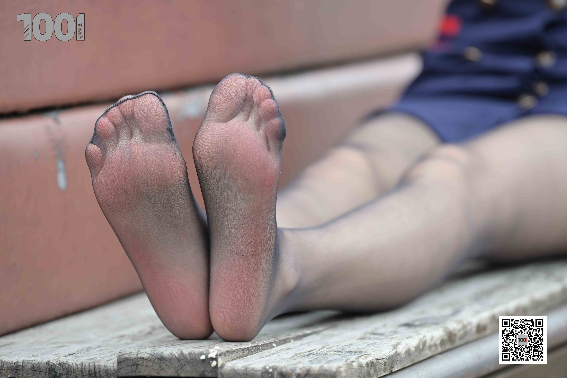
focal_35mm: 200
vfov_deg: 6.9
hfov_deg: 10.3
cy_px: 189
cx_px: 284
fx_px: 3150
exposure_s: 1/250
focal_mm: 200
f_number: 4
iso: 200
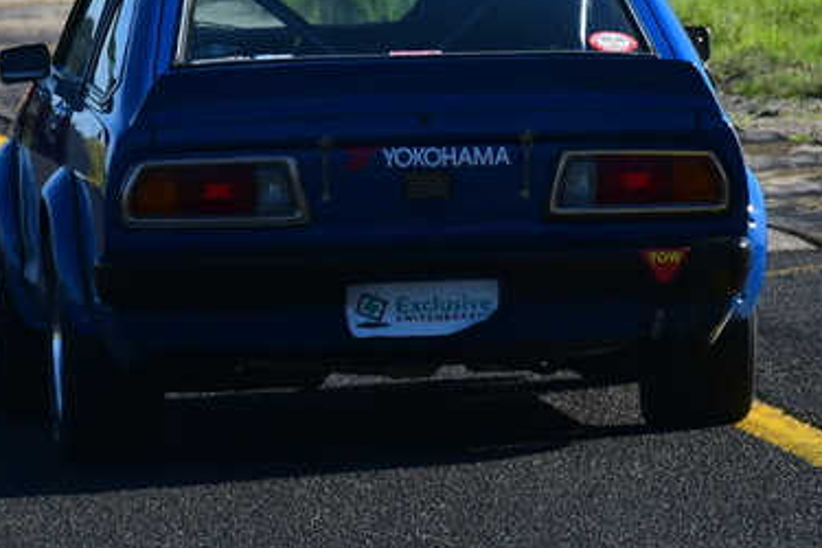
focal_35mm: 1601
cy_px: 30
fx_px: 36553
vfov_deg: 0.9
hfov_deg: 1.3
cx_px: 305
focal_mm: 500
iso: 500
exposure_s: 1/640
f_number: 11
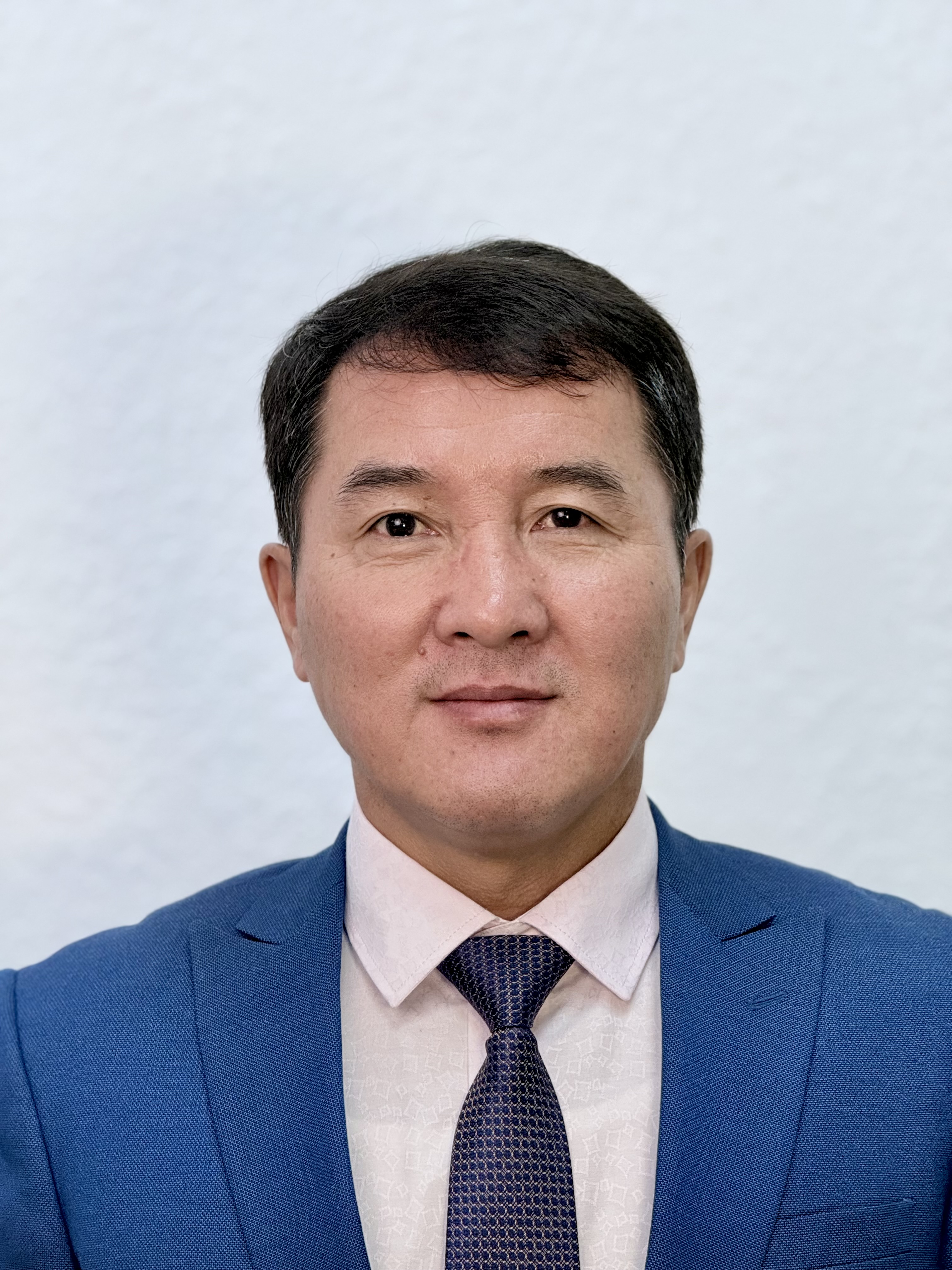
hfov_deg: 12.3
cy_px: 635
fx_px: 4400
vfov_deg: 16.4
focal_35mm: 120
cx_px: 476
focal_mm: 15.66
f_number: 2.8
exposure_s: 1/99
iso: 160
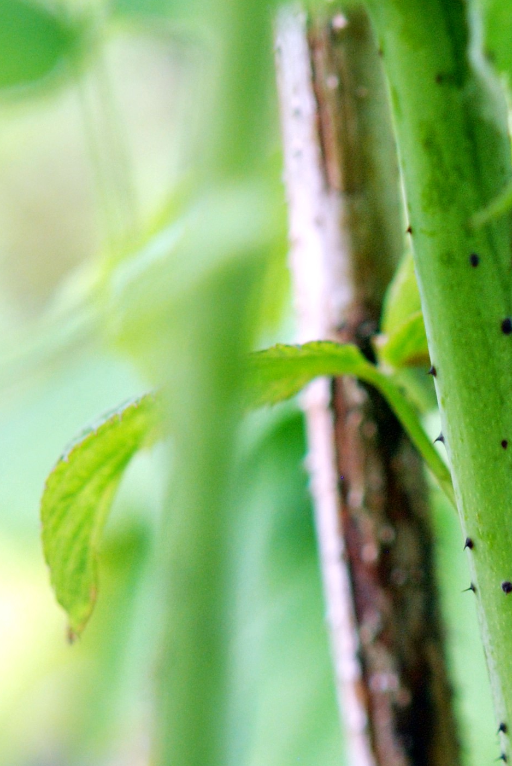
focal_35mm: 249
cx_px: 579
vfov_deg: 8.2
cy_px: 737
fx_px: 5297
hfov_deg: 5.5
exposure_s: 1/200
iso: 400
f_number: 3.5
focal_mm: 60
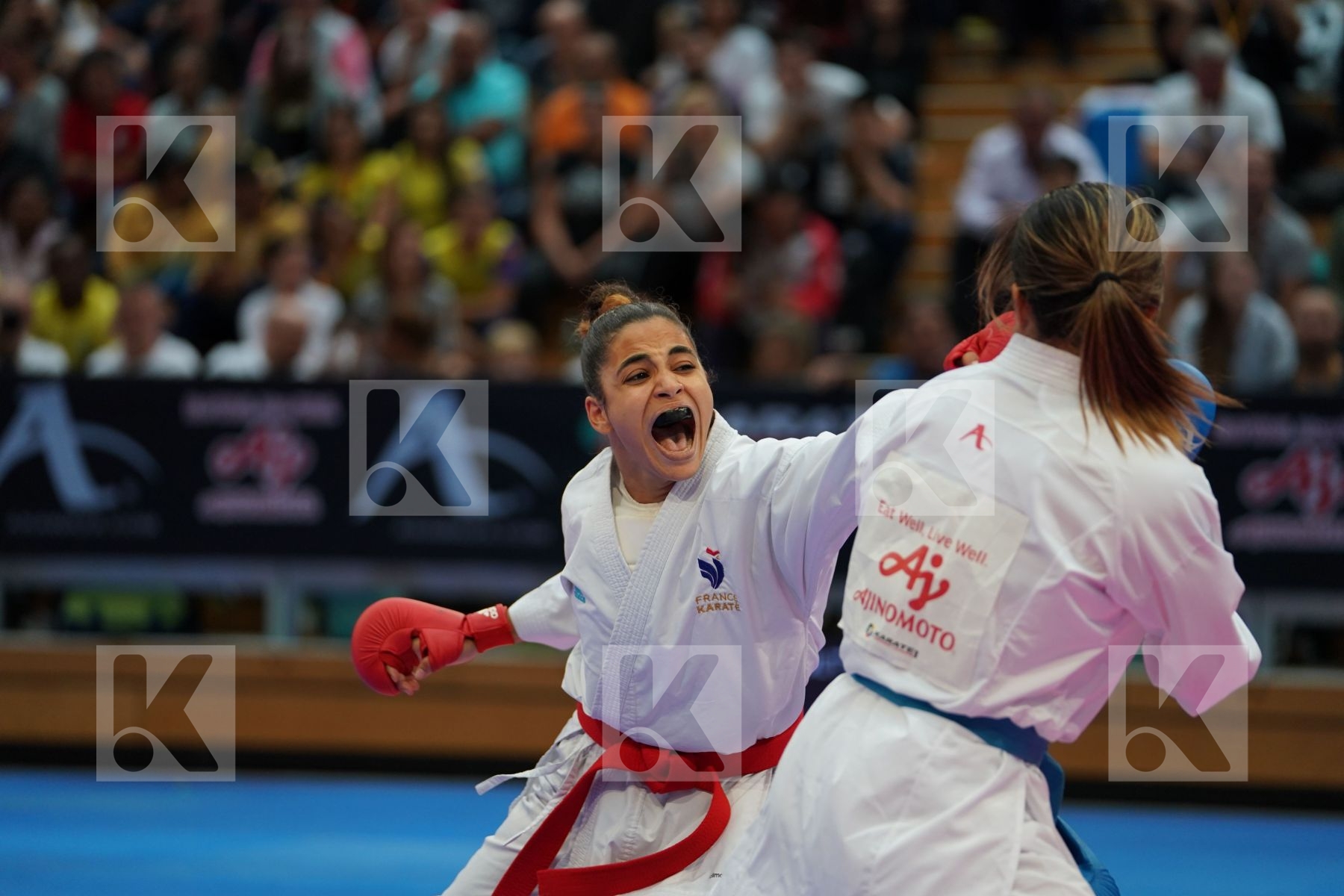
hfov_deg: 13.2
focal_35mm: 156
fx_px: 5824
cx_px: 672
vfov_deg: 8.8
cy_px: 448
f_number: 2.8
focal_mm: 156
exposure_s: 1/1000
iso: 1250
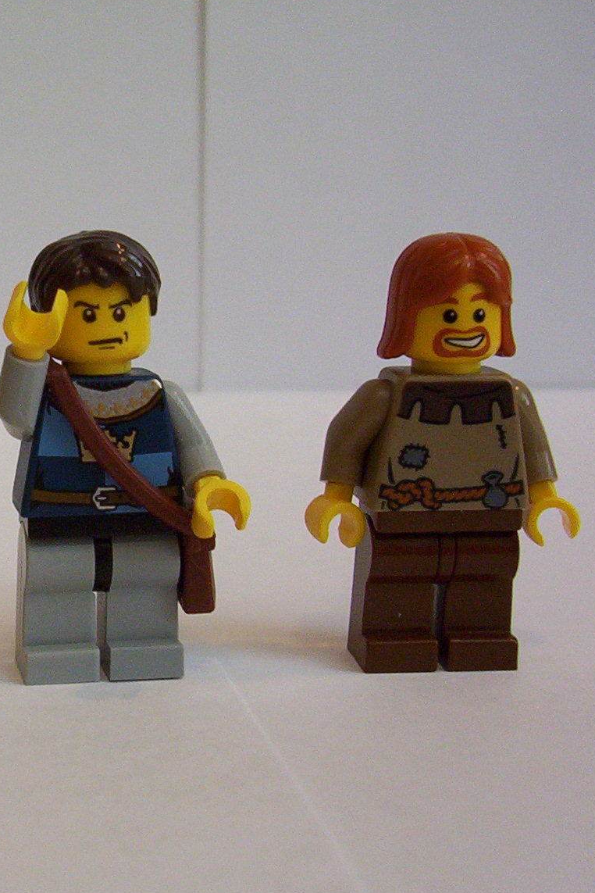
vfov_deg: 31.4
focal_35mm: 64
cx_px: -32
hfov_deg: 20.4
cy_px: 458
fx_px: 1587
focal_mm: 5.77
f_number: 2.73
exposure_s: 1/51.1
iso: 200
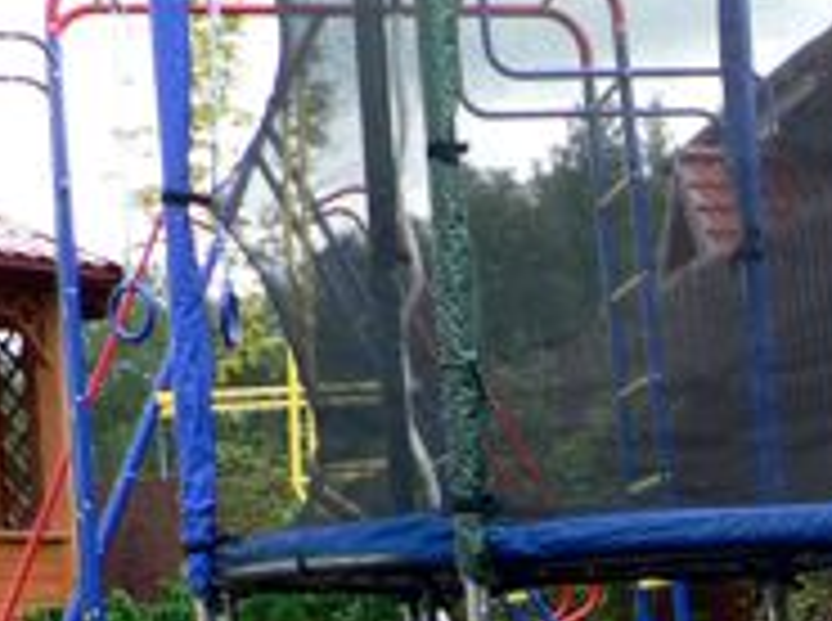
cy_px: 918
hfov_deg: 15.6
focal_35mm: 117
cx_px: 1241
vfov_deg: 12.1
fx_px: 2807
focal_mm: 6
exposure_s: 1/100
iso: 80
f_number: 3.6
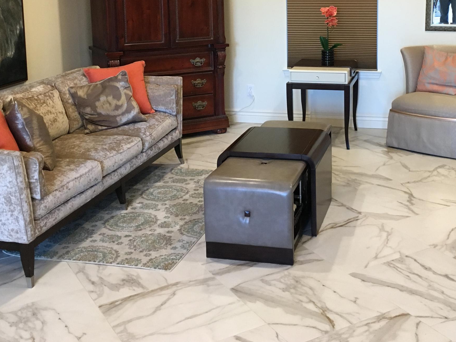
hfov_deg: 38.0
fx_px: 659
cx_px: 282
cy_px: 62
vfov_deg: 28.4
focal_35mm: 50
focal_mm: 4.15
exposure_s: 1/30
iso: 125
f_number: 2.2
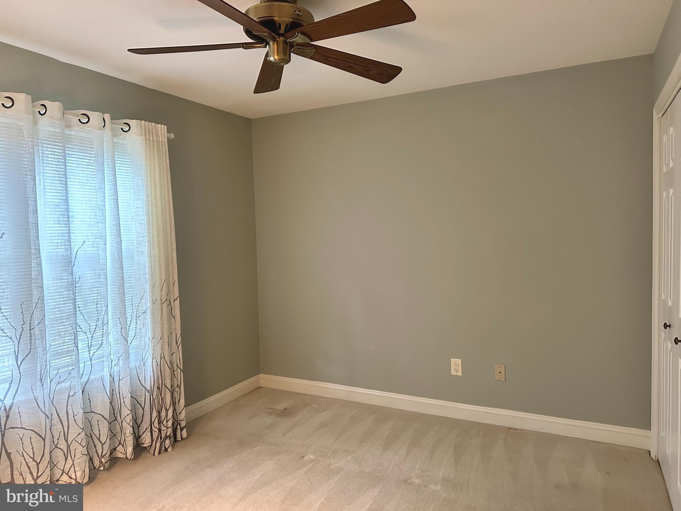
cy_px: 256
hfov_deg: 71.6
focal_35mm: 24
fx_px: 472
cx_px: 340
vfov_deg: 56.8
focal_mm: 6.86
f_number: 1.78
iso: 640
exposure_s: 1/60
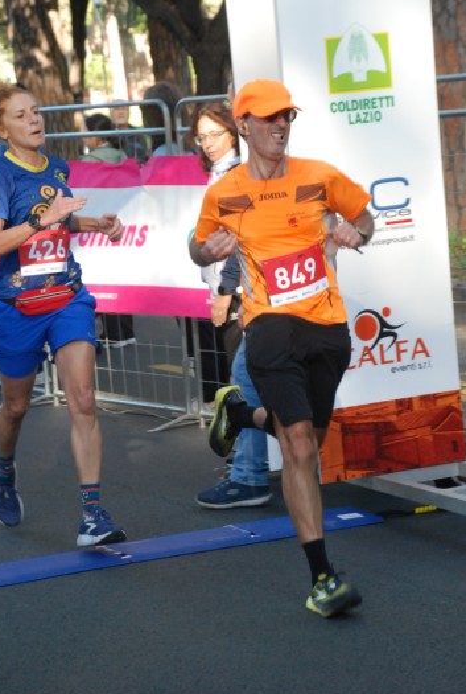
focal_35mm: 120
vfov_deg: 17.0
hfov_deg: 11.5
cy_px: 312
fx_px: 2316
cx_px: 246
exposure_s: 1/250
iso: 1000
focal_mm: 70
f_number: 5.6
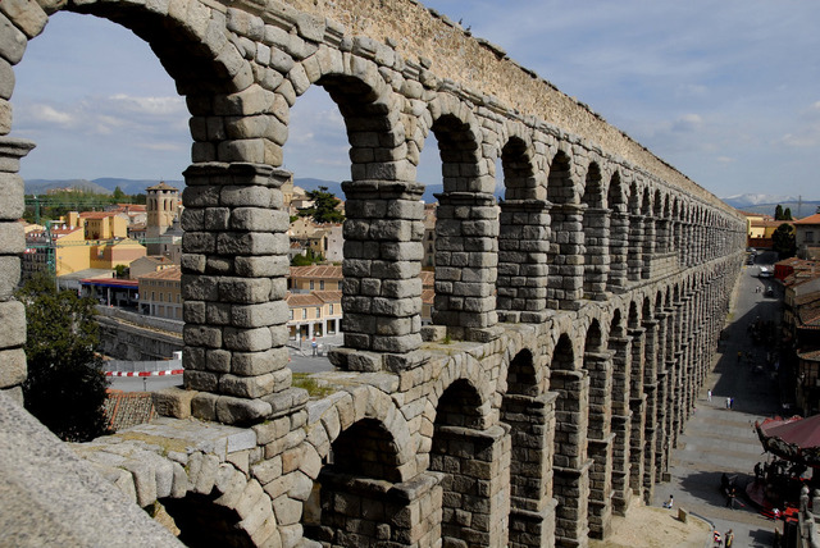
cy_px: 274
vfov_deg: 43.7
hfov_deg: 61.9
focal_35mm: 30
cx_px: 410
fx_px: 684
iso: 500
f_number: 9
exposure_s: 1/1000
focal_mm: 20
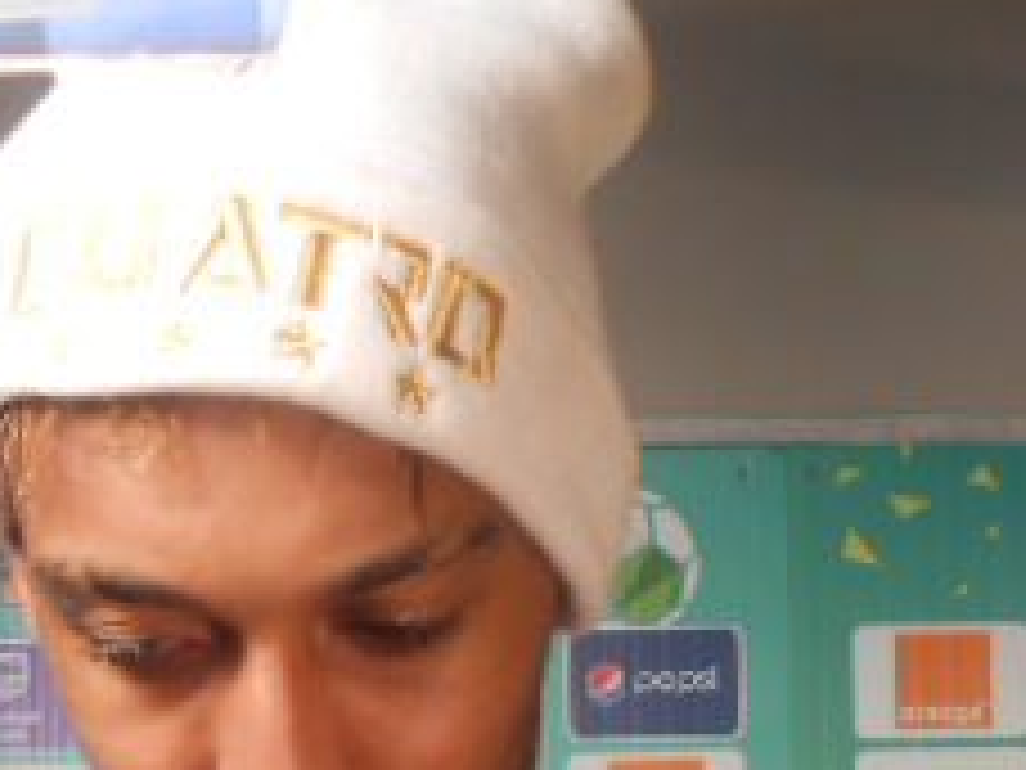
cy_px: 887
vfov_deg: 19.2
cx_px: 356
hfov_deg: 26.5
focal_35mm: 73
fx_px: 2164
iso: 80
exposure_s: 1/40
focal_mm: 4.6
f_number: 3.5
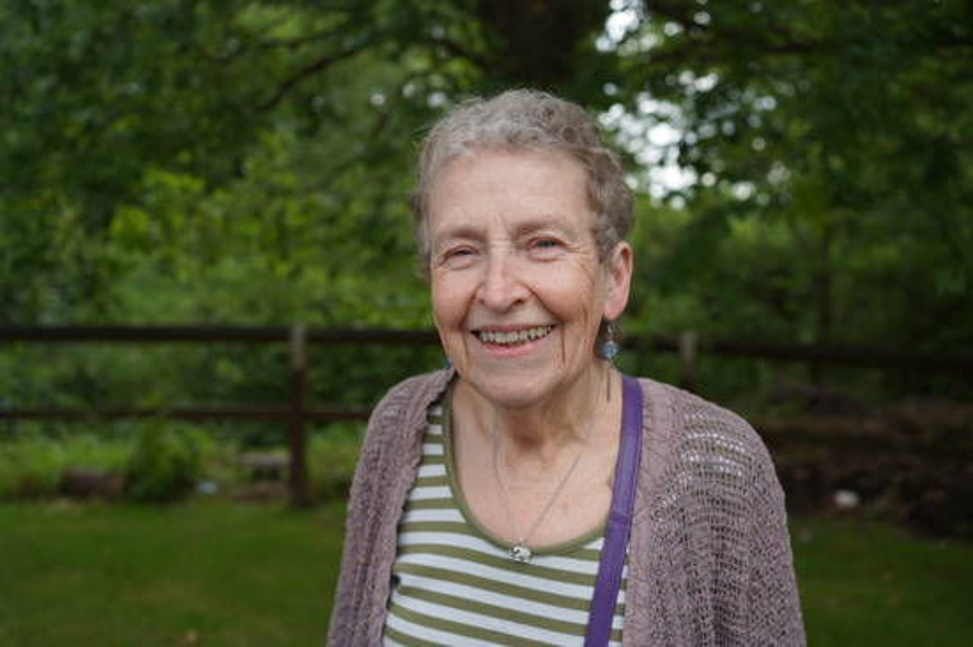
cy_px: 324
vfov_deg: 37.8
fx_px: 945
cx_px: 486
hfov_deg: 54.5
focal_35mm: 35
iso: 100
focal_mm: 35
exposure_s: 1/160
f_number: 4
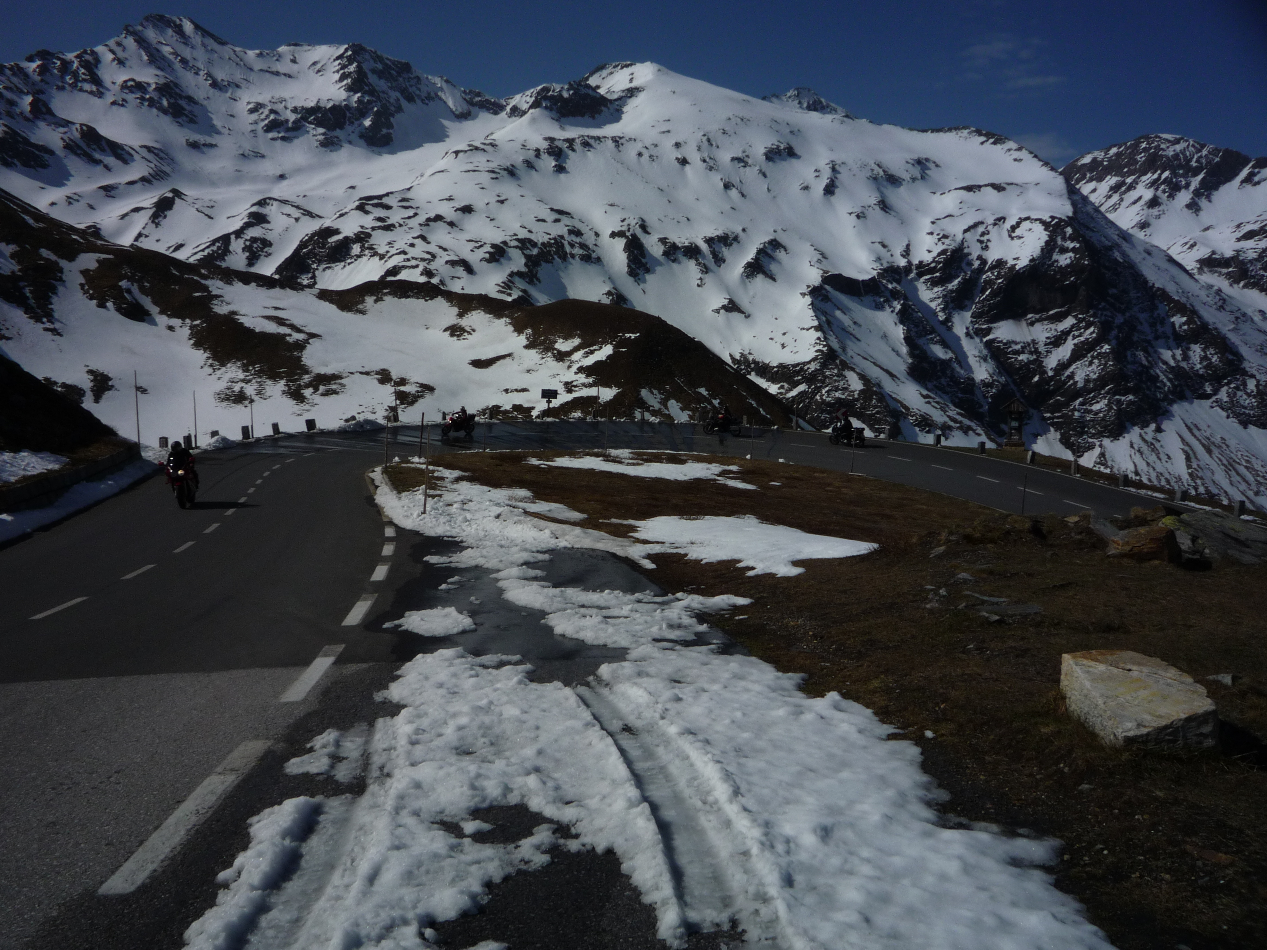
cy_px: 475
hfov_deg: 60.0
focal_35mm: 30
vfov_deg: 46.8
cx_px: 634
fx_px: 1098
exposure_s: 1/1000
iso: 100
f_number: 8
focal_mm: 5.2
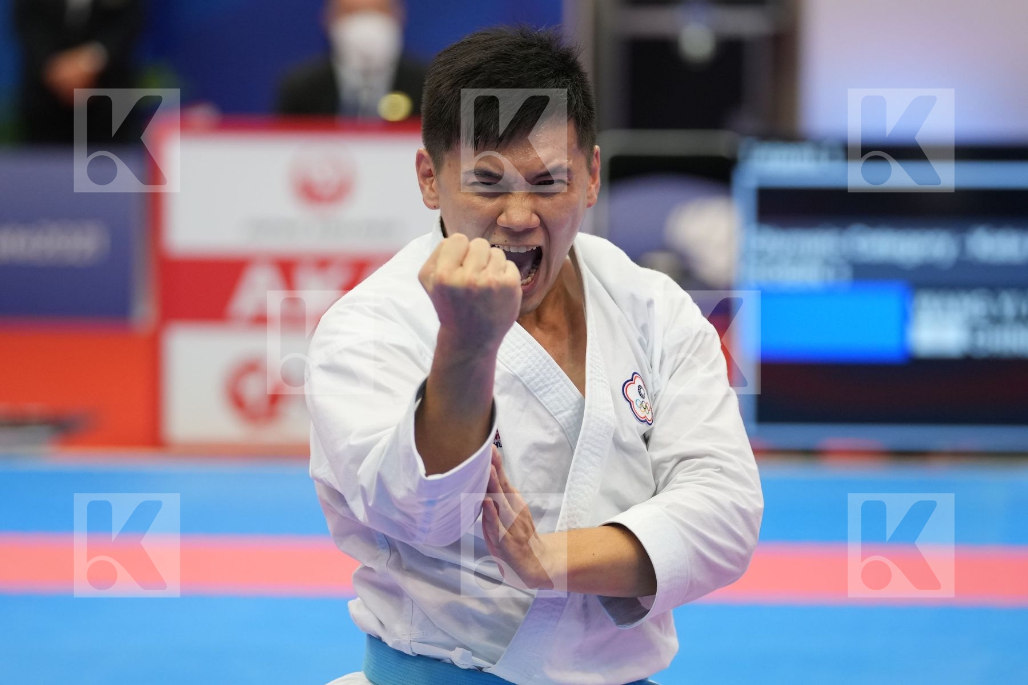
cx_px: 514
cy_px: 342
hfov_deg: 9.7
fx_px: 6082
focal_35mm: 213
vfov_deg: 6.4
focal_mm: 142
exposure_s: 1/500
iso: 1250
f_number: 2.8
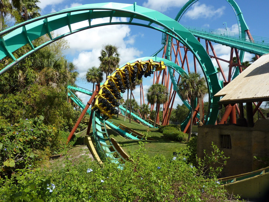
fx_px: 194
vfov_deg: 54.9
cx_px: 134
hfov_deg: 69.4
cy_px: 101
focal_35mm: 25
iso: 80
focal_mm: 4.1
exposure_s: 1/500
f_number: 4.5
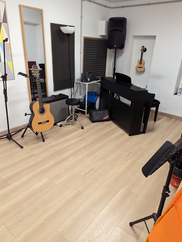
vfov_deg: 69.4
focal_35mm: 25
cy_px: 117
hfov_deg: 54.9
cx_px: 91
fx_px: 175
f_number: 1.85
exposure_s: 1/100
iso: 1209
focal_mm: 6.81
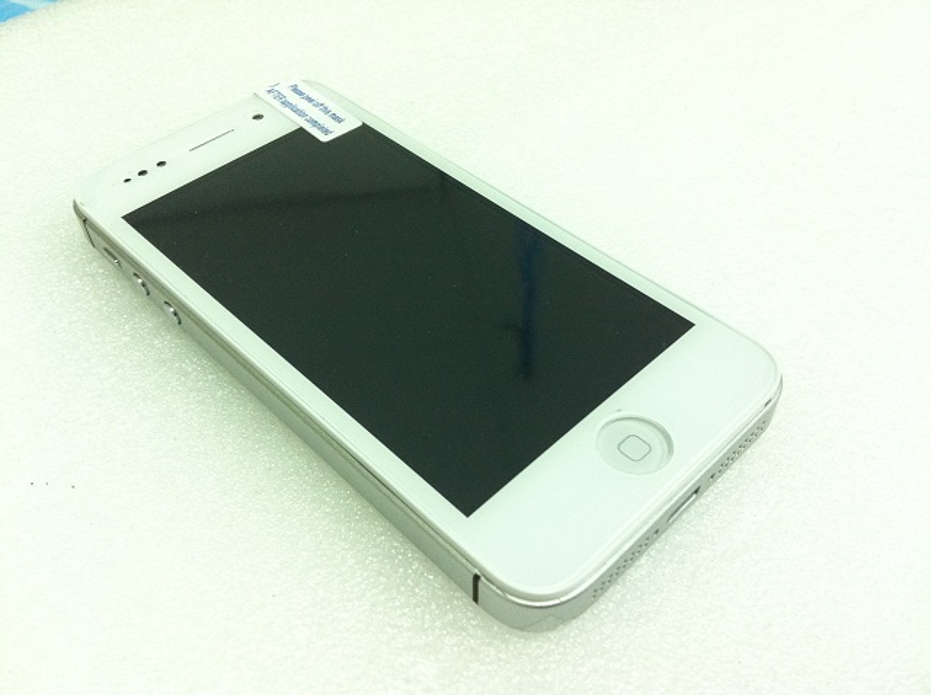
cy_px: 348
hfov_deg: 52.7
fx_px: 940
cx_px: 466
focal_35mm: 35
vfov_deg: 40.6
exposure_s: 1/17
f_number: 2.8
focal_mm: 3.85
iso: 160
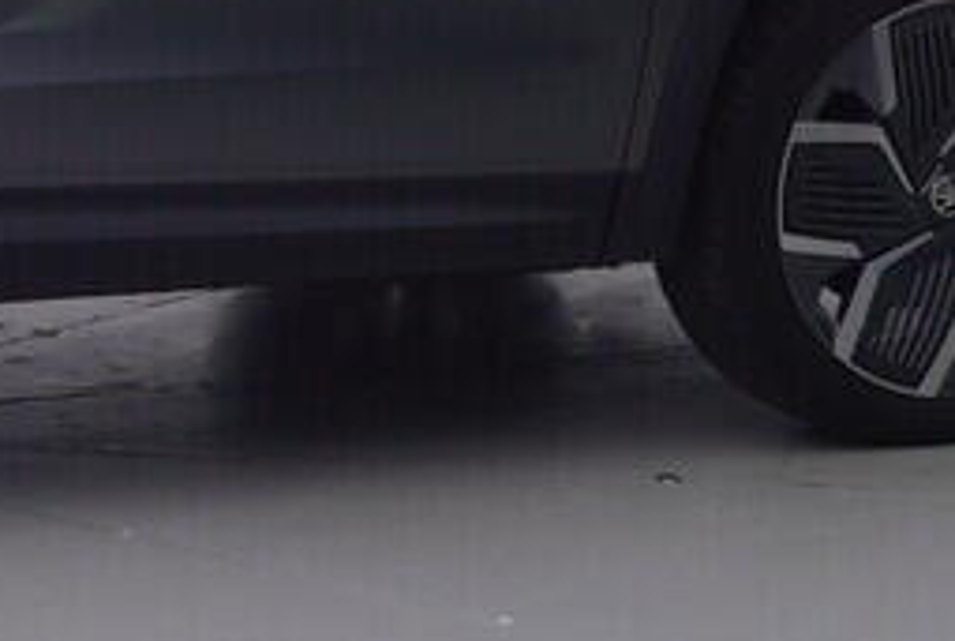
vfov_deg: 10.7
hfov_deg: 15.3
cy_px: -19
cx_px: -326
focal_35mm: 127
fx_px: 3370
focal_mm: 15
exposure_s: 1/80
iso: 200
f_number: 5
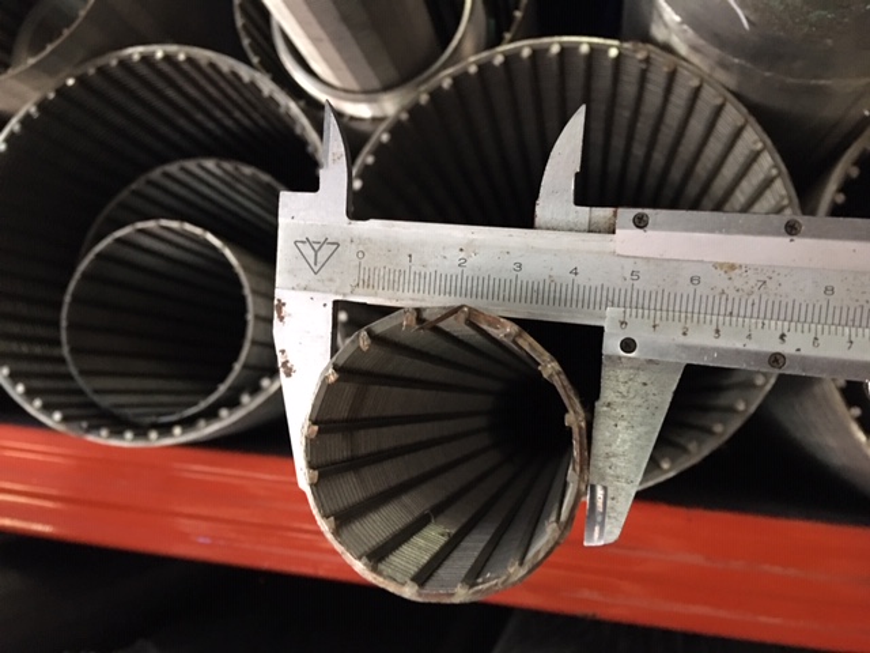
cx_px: 435
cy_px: 326
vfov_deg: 48.2
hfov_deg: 61.7
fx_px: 729
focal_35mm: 29
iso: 160
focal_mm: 4.15
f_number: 2.2
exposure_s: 1/8
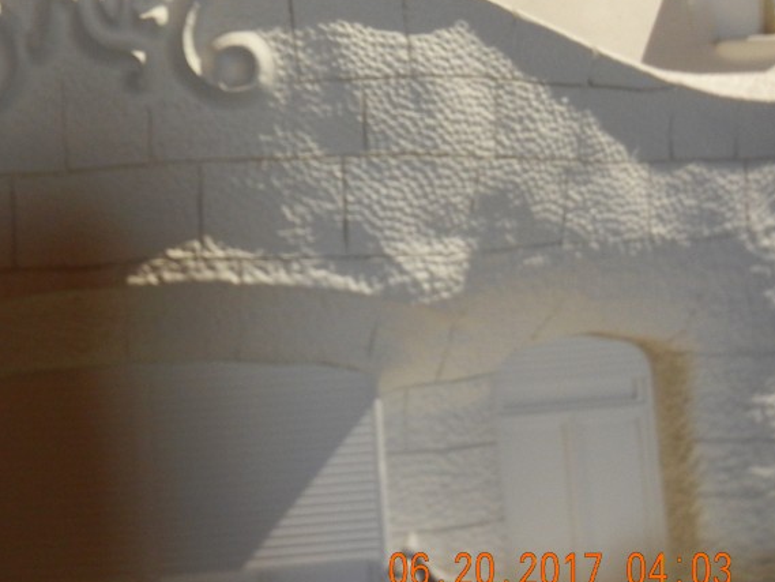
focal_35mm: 54
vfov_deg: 26.7
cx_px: 120
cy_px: 155
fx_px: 1209
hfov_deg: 34.1
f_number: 3.5
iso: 400
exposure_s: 1/11.6
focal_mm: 5.4
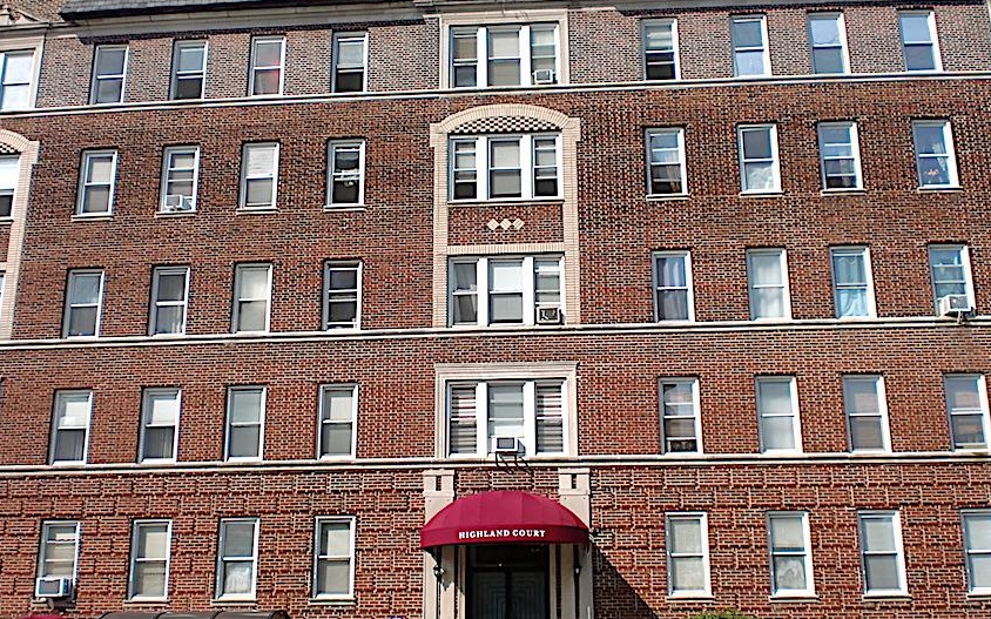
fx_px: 1026
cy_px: 345
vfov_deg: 33.5
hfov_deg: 51.6
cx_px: 497
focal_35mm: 38
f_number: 3.1
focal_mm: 6.3
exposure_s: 1/800
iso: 64
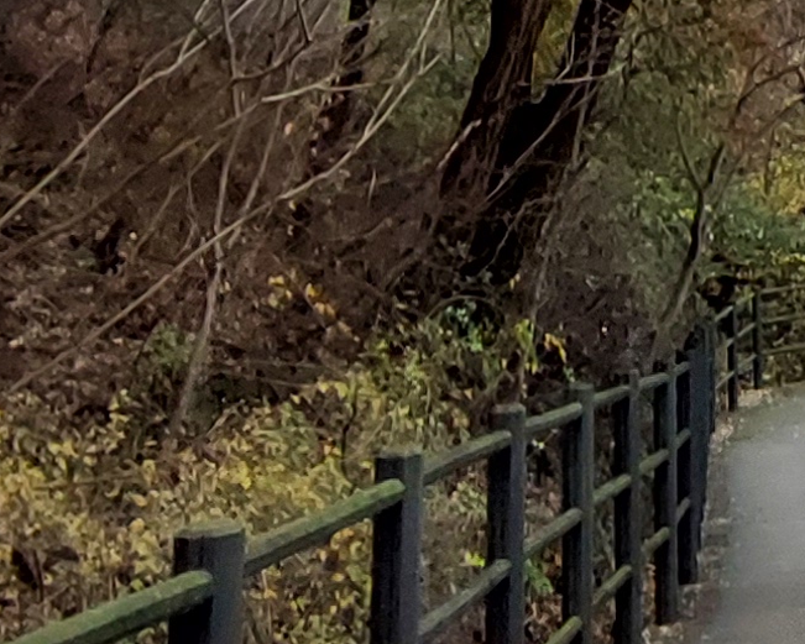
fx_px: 1859
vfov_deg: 15.7
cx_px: 919
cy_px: -625
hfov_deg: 22.8
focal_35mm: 78
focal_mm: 1.74
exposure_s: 1/393
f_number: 2.2
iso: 50
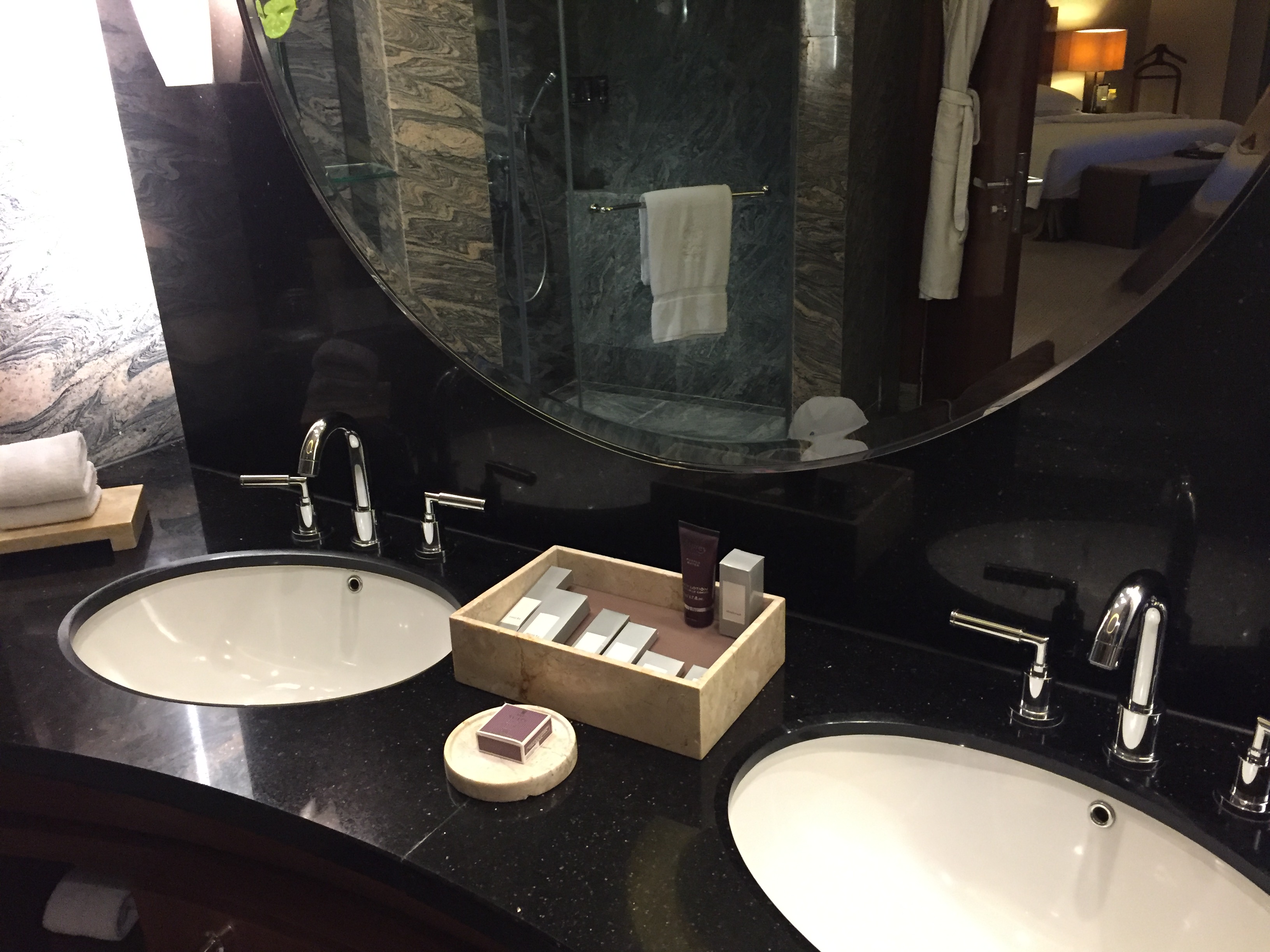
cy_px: 476
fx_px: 1064
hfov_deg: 61.7
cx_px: 635
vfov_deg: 48.2
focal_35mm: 29
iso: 250
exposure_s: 1/25
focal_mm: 4.15
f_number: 2.2
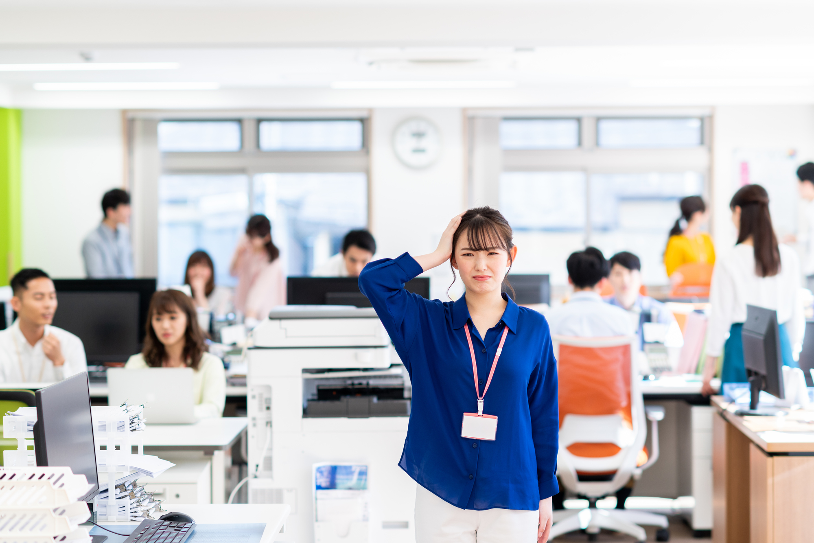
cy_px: 272
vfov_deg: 16.1
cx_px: 407
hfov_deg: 23.9
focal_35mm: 85
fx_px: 1922
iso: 250
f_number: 2.8
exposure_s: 1/200
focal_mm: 85
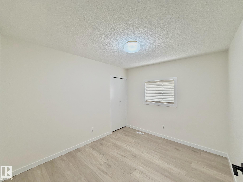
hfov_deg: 102.1
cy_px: 91
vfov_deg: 85.7
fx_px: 98
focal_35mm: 14
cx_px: 122
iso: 250
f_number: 2.2
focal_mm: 2.22
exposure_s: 1/120
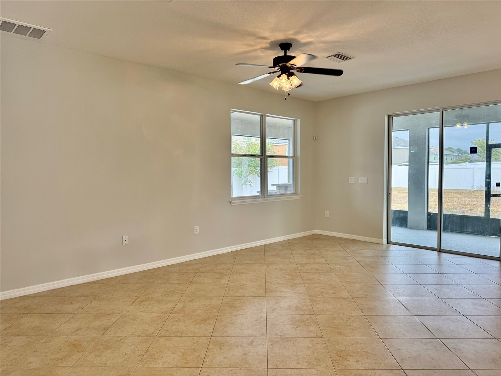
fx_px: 347
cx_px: 250
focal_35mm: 24
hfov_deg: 71.6
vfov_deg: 56.8
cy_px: 188
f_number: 1.78
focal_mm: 6.76
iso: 100
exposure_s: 1/129
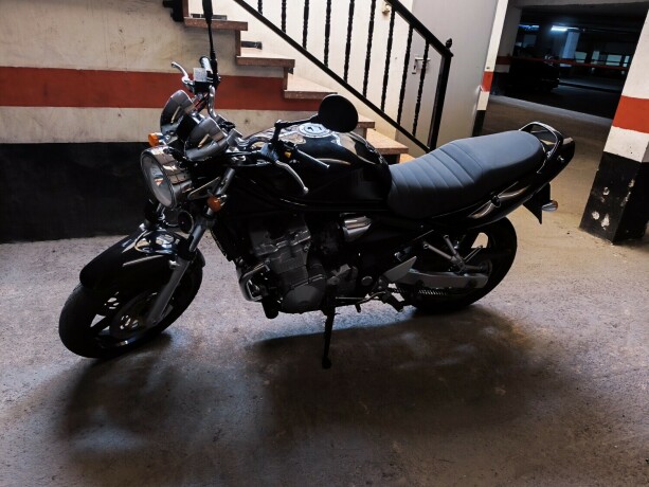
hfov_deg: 73.9
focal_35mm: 23
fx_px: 431
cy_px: 244
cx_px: 324
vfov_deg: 58.9
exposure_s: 1/25
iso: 4000
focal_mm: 6.18
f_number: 1.65
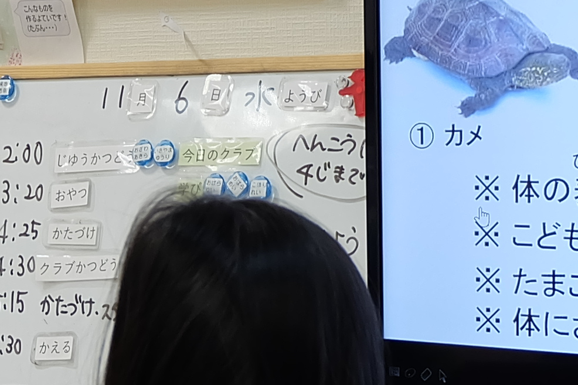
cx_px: 71
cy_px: 385
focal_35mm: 149
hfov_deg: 13.7
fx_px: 2392
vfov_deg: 9.1
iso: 500
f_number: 3.8
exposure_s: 1/60
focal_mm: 20.1
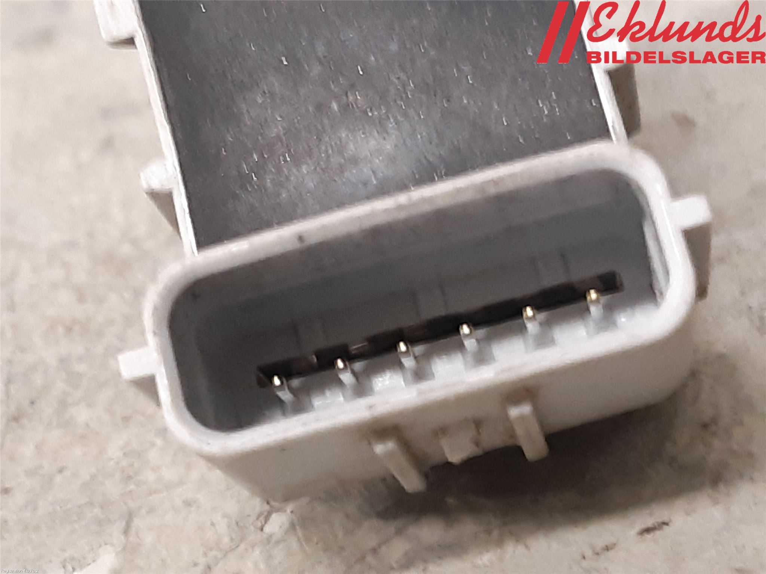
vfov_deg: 53.1
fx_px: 575
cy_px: 287
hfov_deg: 67.3
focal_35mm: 26
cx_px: 383
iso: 200
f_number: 1.7
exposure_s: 1/25
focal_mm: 3.93
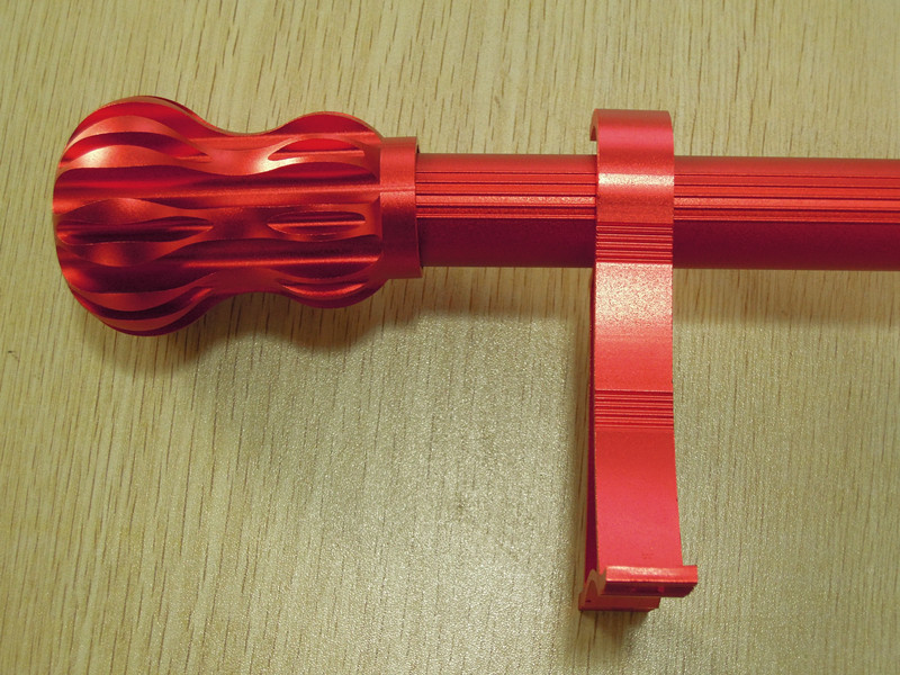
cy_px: 338
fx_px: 1612
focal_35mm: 62
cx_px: 450
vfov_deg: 23.7
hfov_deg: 31.2
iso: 400
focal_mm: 11.1
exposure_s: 1/40
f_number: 4.2
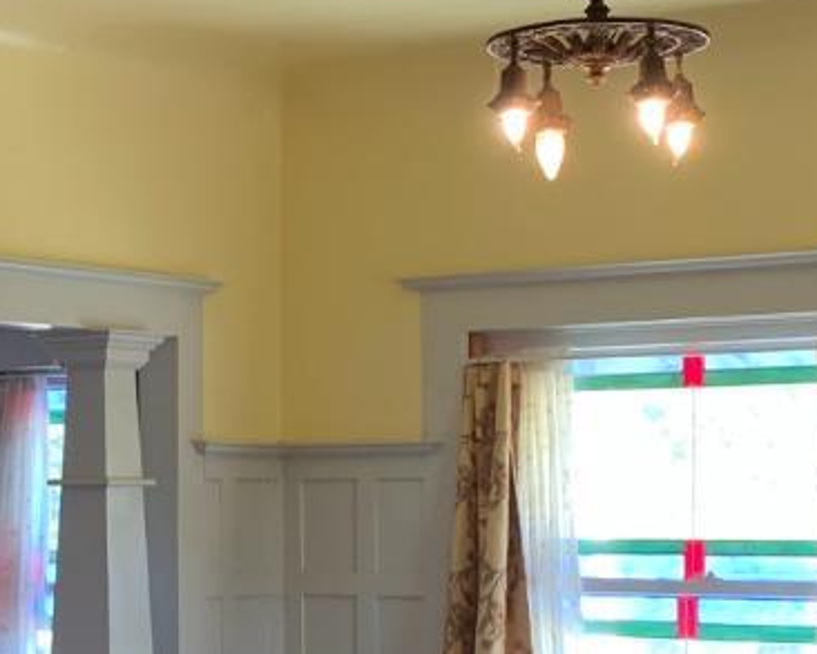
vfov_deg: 14.8
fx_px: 2515
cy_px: 472
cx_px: 22
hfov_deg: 18.0
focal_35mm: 104
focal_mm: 4.25
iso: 100
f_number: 1.8
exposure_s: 1/60
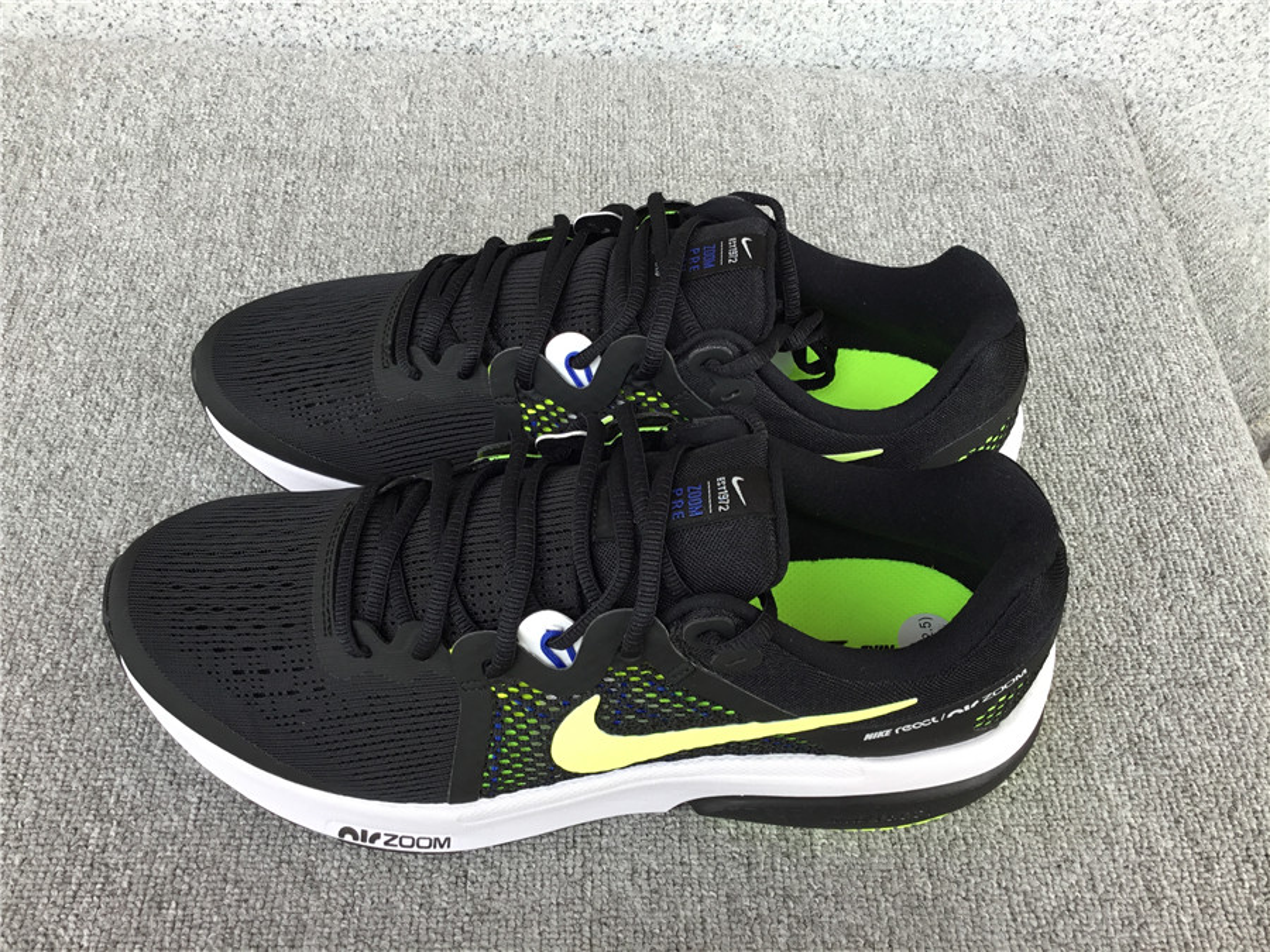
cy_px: 476
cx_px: 635
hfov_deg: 58.4
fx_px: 1137
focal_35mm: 31
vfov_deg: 45.4
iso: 25
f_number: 2.4
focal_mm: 3.3
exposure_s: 1/129
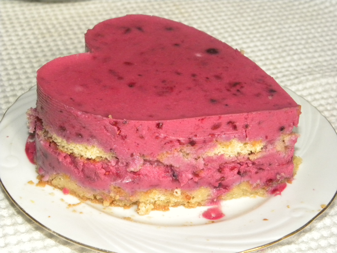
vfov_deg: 19.6
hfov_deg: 26.0
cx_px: 168
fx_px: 730
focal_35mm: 75
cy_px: 126
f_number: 4
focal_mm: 13.4
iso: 400
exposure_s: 1/30
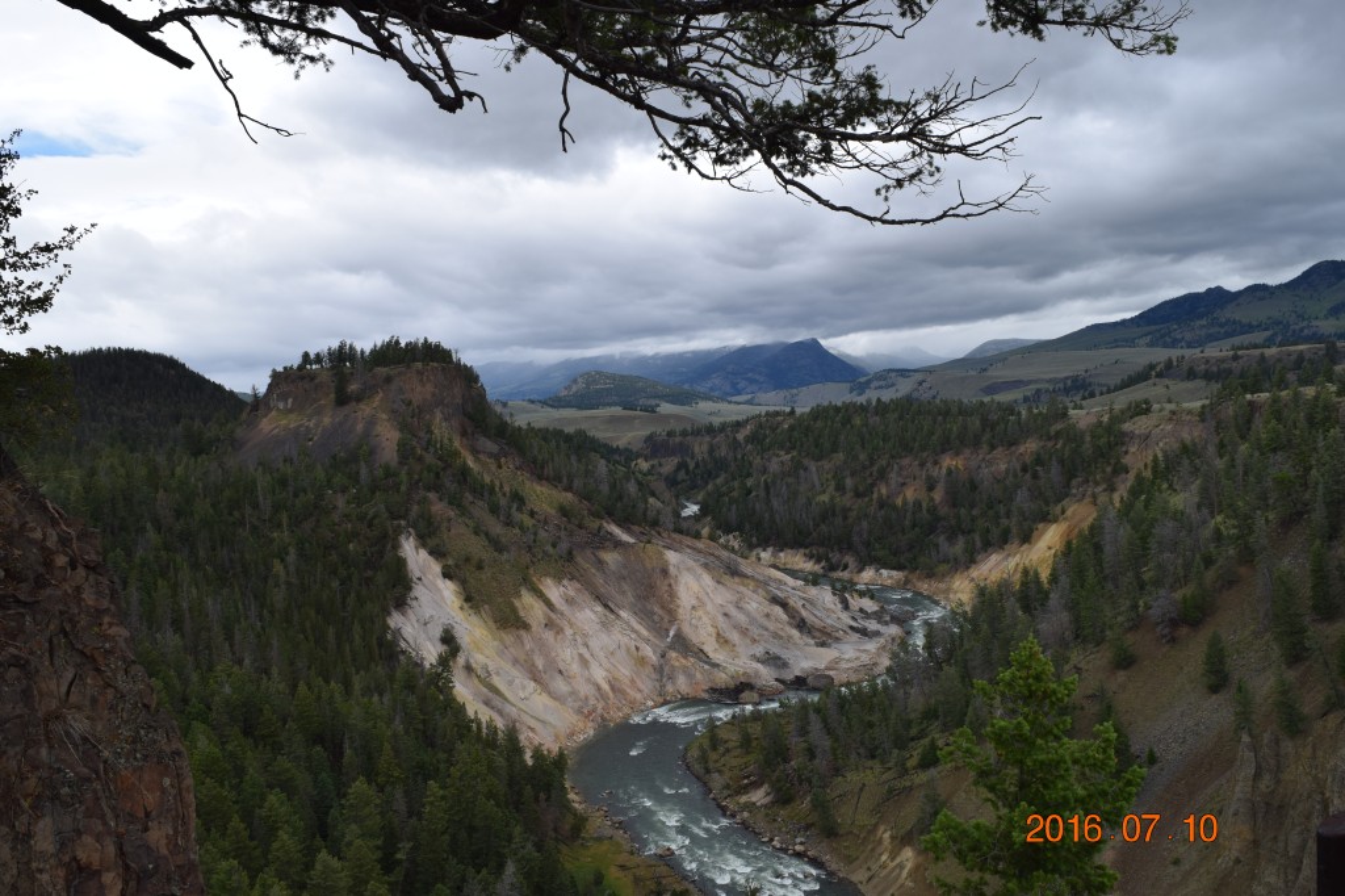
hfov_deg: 67.4
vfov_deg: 47.9
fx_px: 1008
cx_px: 672
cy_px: 448
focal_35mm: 27
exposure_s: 1/320
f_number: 9
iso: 200
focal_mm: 18
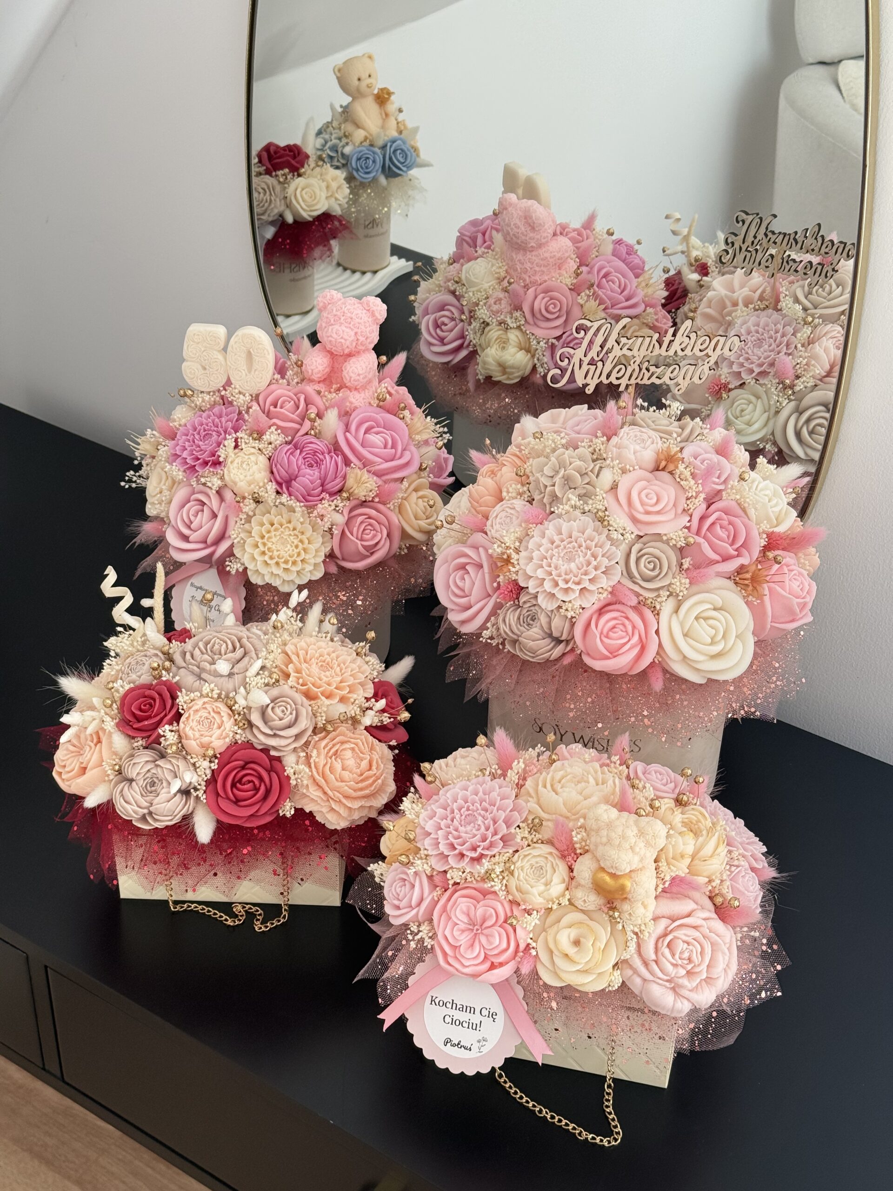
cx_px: 446
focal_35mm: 48
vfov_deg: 39.7
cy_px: 596
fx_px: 1651
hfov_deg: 30.3
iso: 100
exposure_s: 1/110
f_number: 1.78
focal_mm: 6.76
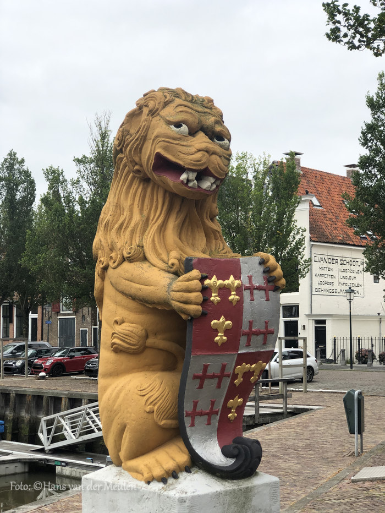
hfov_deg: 25.7
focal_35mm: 57
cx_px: 192
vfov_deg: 33.8
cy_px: 256
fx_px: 845
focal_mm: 6.6
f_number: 2.8
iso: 20
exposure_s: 1/506
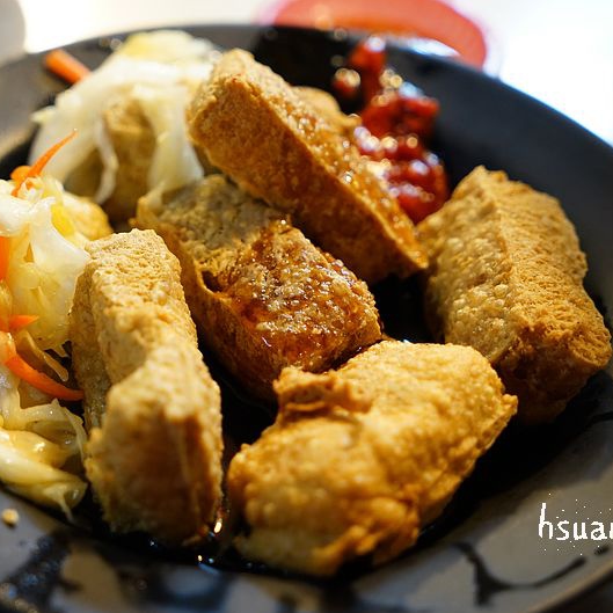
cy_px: 308
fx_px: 1443
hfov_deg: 24.0
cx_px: 269
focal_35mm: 72
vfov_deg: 24.0
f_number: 4
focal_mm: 56
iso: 2000
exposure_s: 1/60
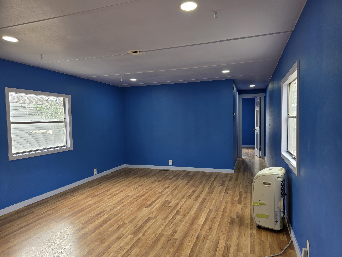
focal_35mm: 23
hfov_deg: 73.9
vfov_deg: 58.9
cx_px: 171
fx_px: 227
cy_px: 128
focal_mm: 6.3
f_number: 1.7
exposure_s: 1/180
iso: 64
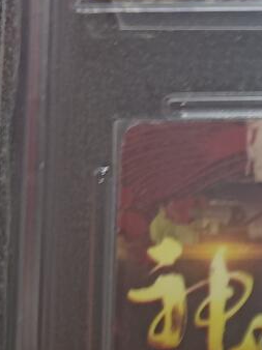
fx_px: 1293
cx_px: 523
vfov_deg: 14.5
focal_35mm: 128
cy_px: 512
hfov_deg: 10.6
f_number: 1.7
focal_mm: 5.31
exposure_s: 1/50
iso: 797
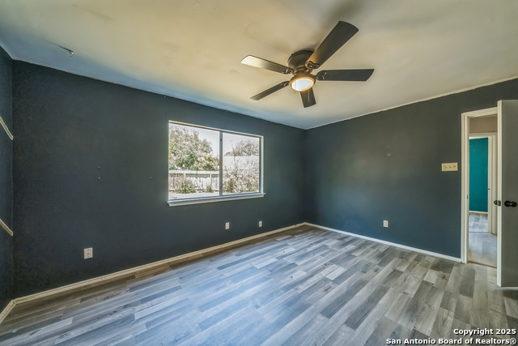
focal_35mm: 12
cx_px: 259
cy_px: 173
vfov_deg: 90.0
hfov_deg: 112.6
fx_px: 173
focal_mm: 12
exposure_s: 1/50
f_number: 8
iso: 800
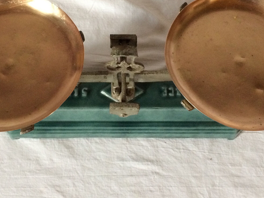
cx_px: 114
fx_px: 366
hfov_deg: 39.6
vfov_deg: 30.1
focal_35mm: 48
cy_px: 69
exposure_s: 1/25
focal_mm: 4.15
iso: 320
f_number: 2.2
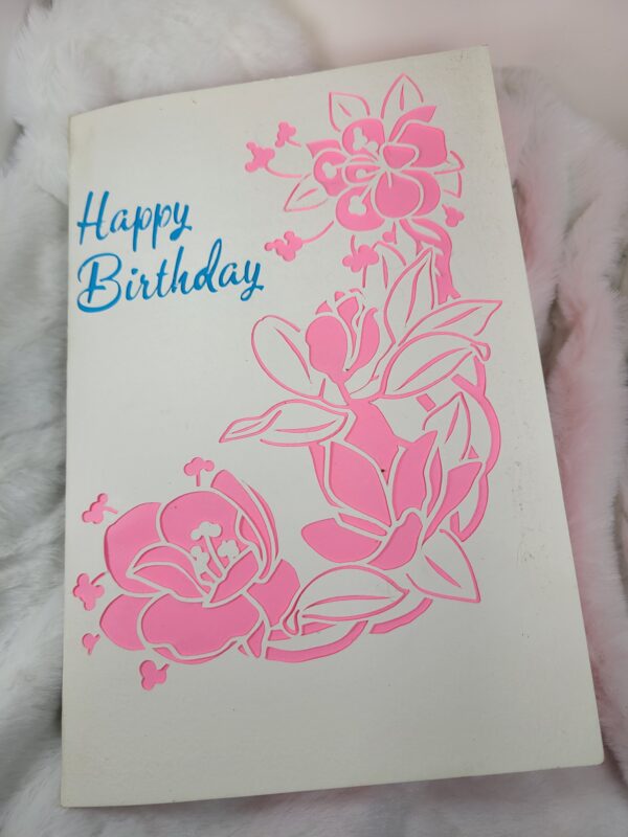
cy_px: 418
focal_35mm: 26
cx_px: 314
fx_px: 629
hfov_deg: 53.1
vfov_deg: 67.3
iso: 40
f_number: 1.8
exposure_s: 1/661
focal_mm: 5.4
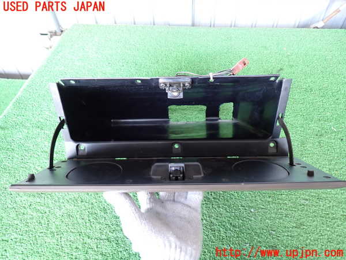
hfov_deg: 69.4
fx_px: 250
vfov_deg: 54.9
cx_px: 173
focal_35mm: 25
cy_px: 130
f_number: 2
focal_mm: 4.5
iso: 320
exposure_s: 1/30
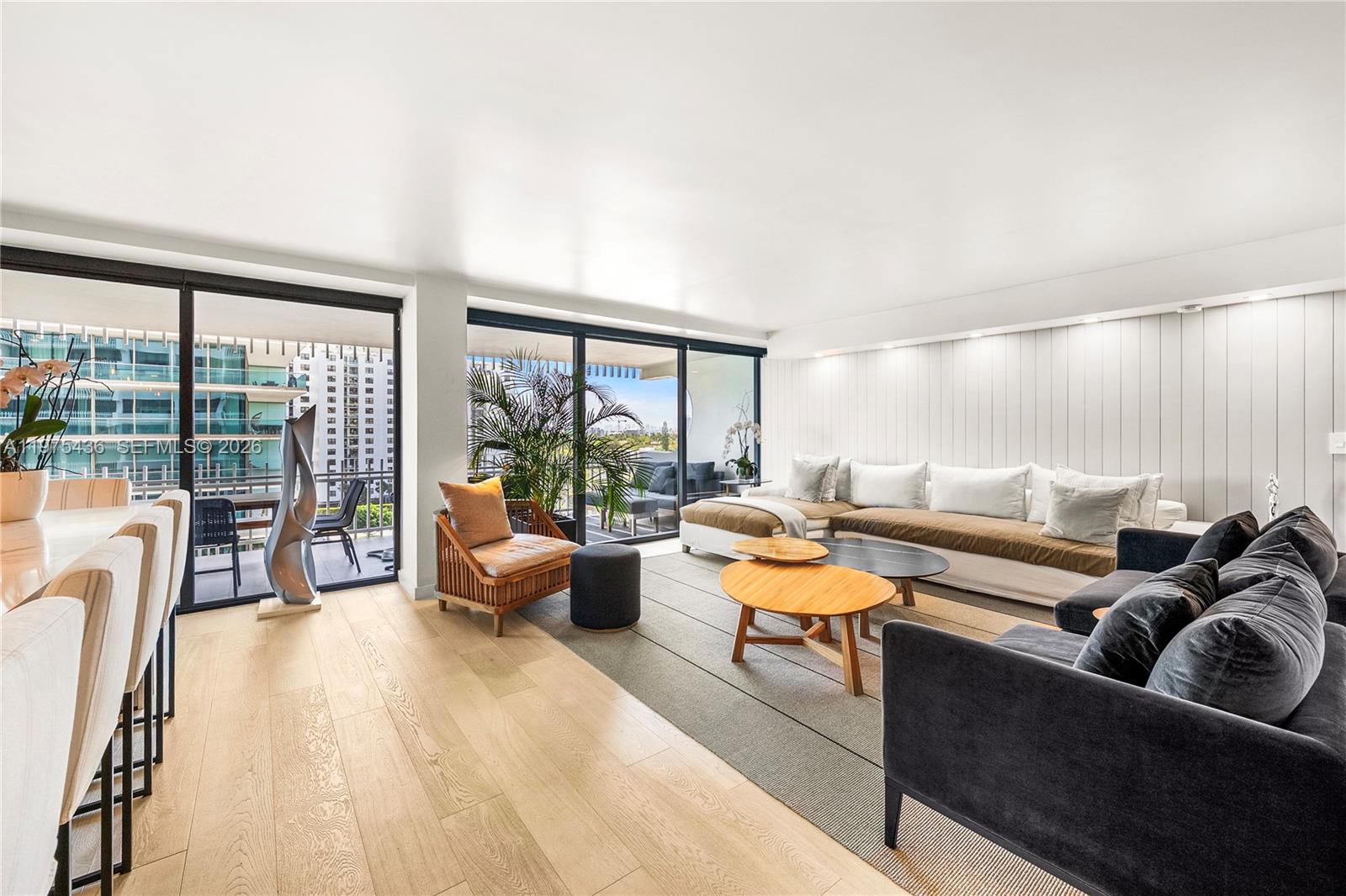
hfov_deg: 104.3
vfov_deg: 81.2
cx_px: 673
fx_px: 523
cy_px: 448
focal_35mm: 14
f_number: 8
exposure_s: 1/100
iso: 400
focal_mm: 14
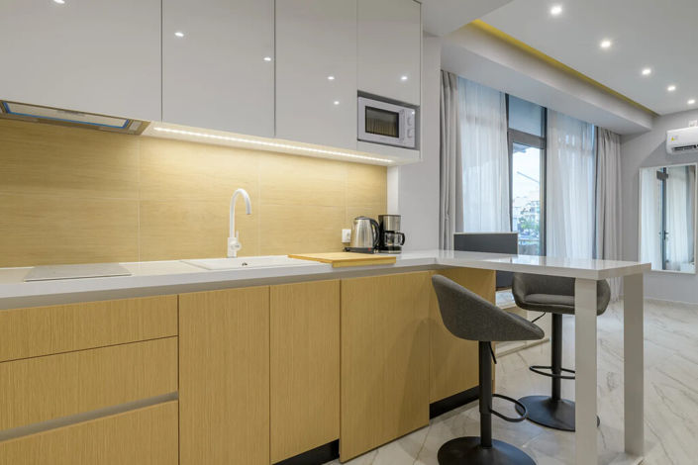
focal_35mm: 20
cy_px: 232
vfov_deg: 61.9
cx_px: 349
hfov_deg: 84.0
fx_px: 388
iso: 64
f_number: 11
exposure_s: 1/4
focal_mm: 20
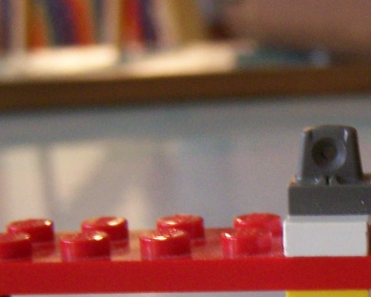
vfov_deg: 13.1
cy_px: 316
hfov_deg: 16.2
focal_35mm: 116
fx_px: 1274
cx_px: 390
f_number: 2.8
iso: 160
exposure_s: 1/10
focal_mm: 6.3
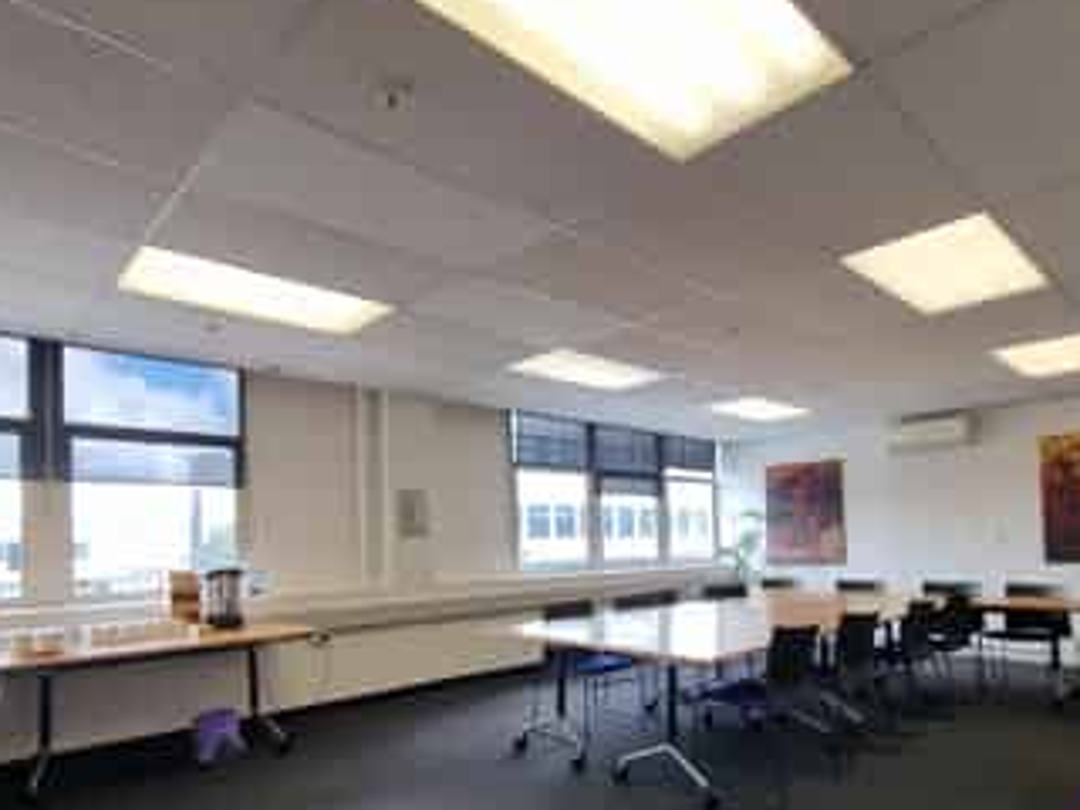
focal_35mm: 20
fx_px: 624
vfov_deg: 64.1
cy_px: 545
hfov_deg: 81.7
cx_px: 545
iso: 64
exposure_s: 1/100
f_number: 2.2
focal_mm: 2.2
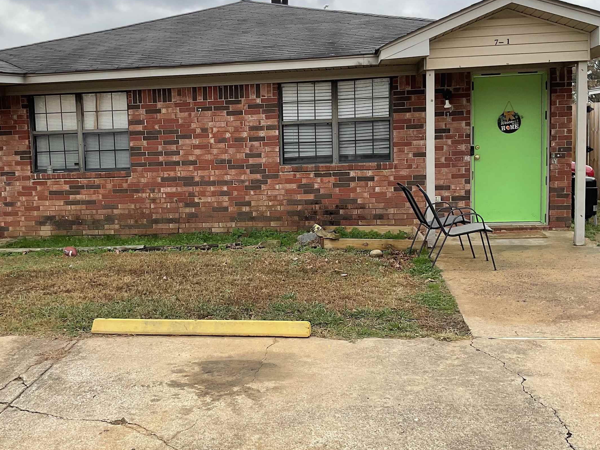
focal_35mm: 42
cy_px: 214
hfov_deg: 44.4
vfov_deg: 34.3
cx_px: 225
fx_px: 728
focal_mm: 3
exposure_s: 1/855
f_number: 1.8
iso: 16
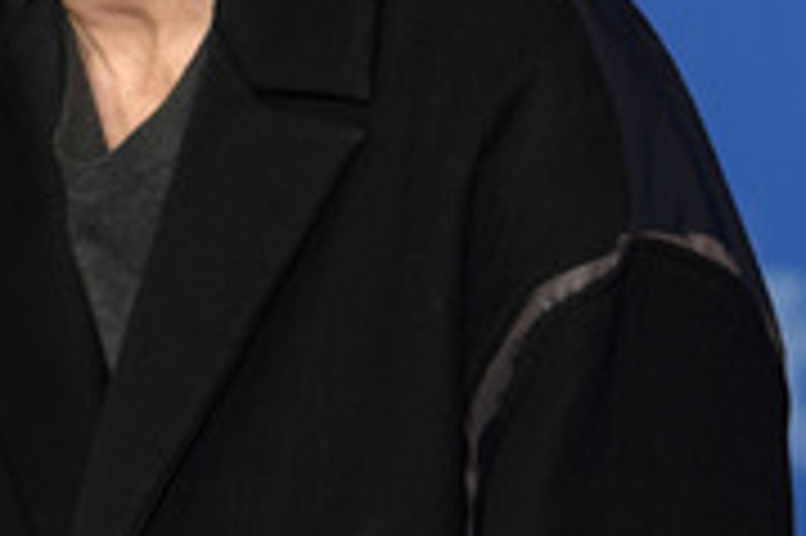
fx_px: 6777
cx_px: -128
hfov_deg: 6.8
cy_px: -36
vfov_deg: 4.5
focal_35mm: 303
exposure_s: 1/320
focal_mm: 120
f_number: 3.5
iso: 800
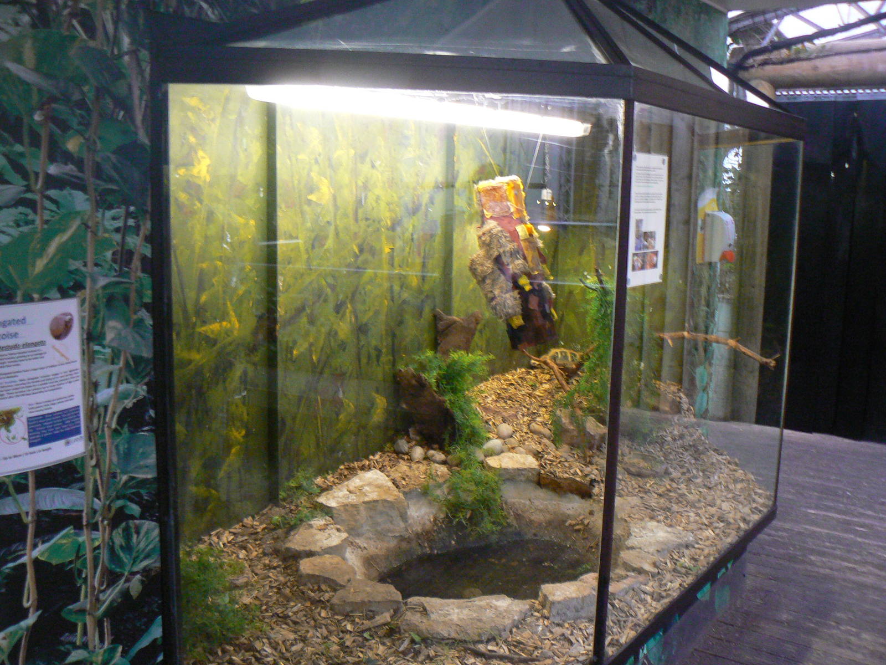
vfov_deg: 39.7
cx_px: 443
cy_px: 332
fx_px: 921
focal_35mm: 36
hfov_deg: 51.4
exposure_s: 1/15
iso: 200
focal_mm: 6
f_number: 2.8
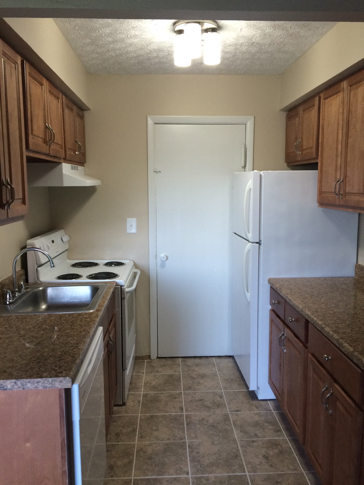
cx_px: 182
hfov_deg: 48.2
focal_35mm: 29
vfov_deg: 61.7
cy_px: 242
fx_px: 407
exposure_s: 1/30
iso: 50
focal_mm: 4.15
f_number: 2.2
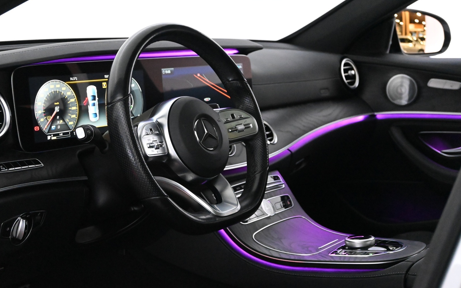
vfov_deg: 20.5
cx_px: 229
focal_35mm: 64
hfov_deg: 32.2
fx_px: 798
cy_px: 136
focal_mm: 41
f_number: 5.6
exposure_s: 1/60
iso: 10000
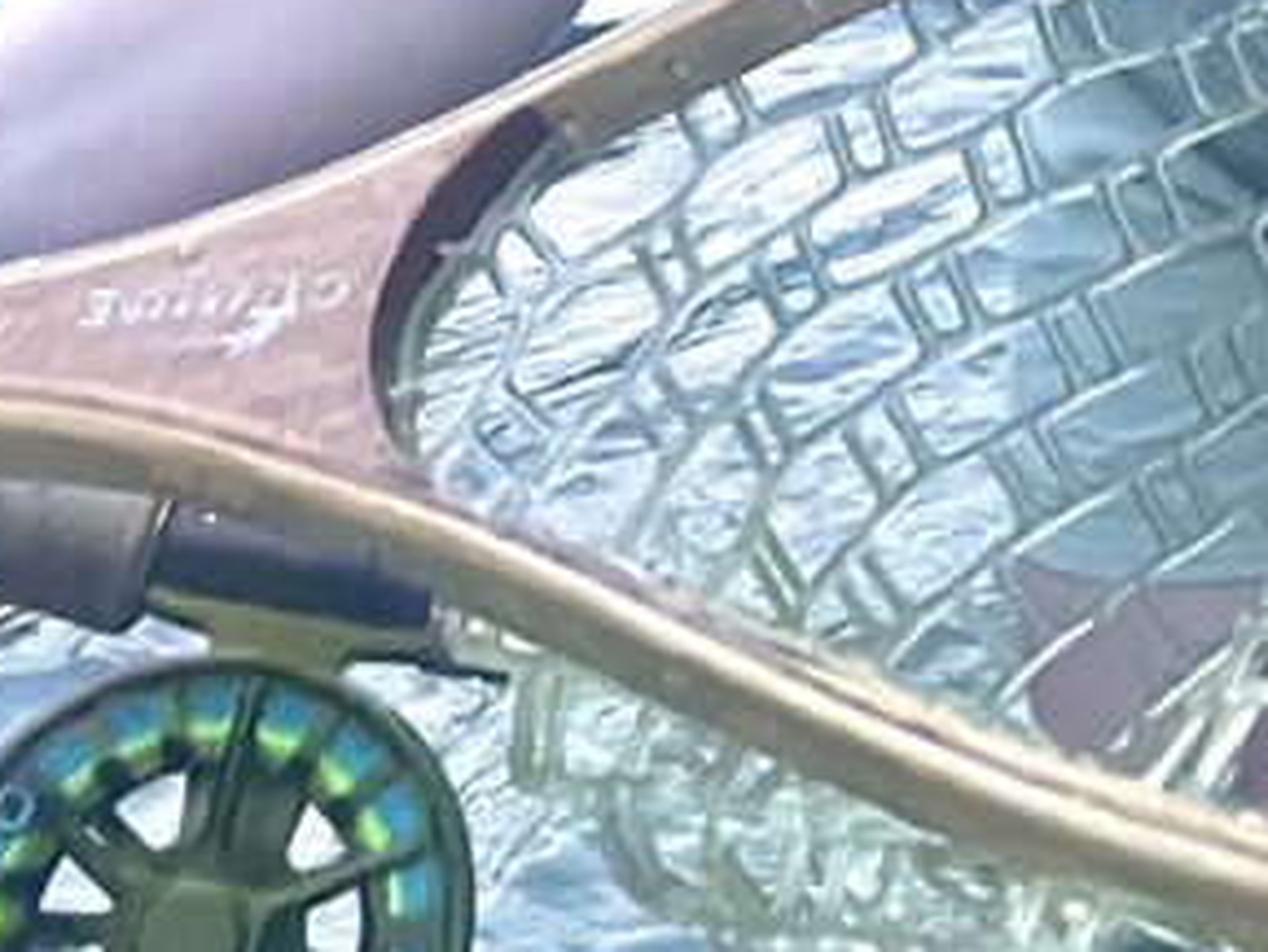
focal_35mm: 92
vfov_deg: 14.4
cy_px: -693
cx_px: 1479
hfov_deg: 20.1
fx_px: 3371
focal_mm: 4.2
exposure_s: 1/50
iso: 500
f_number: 1.6
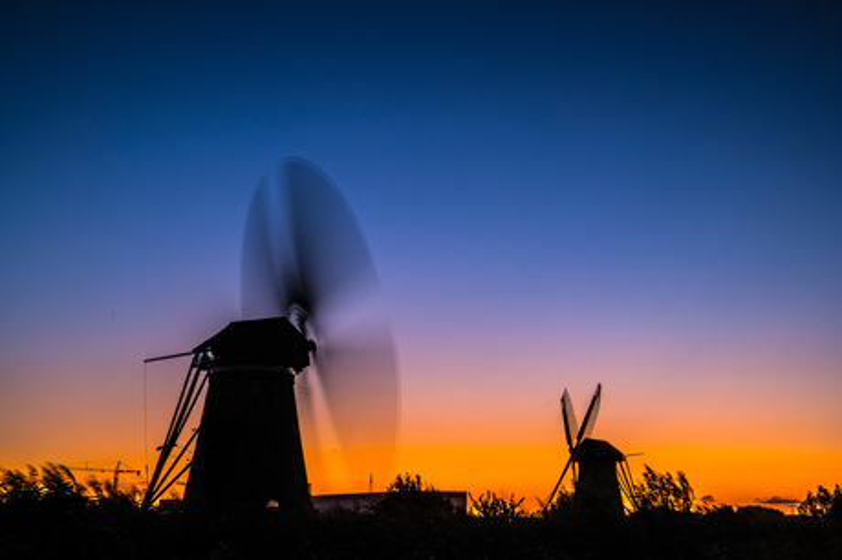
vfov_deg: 19.4
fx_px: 1636
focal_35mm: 70
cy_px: 280
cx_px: 421
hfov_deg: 28.9
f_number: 18
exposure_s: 2.5
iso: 100
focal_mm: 70
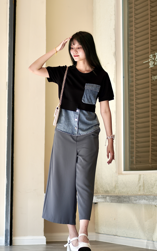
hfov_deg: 10.0
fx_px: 894
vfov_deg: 16.0
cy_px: 126
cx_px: 81
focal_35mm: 131
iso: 100
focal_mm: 85
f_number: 1.8
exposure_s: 1/1250
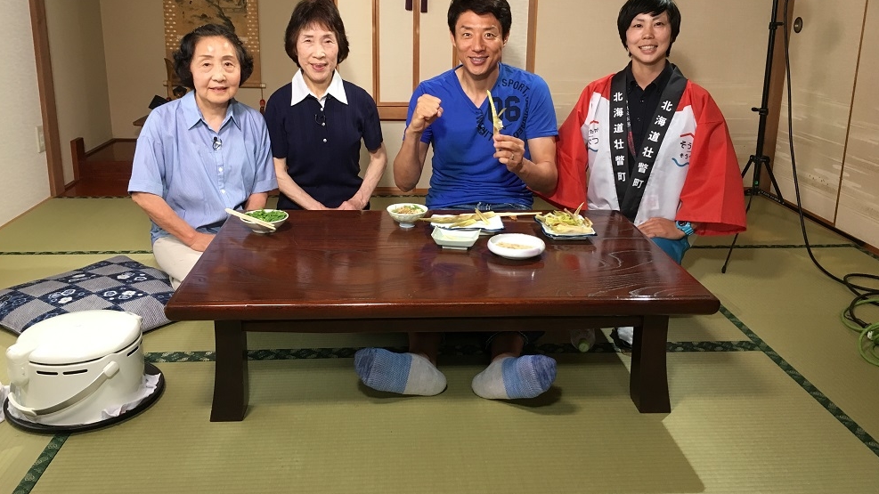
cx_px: 436
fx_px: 746
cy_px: 193
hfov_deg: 61.0
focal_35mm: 32
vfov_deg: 36.5
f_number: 2.2
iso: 80
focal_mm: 4.2
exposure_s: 1/30
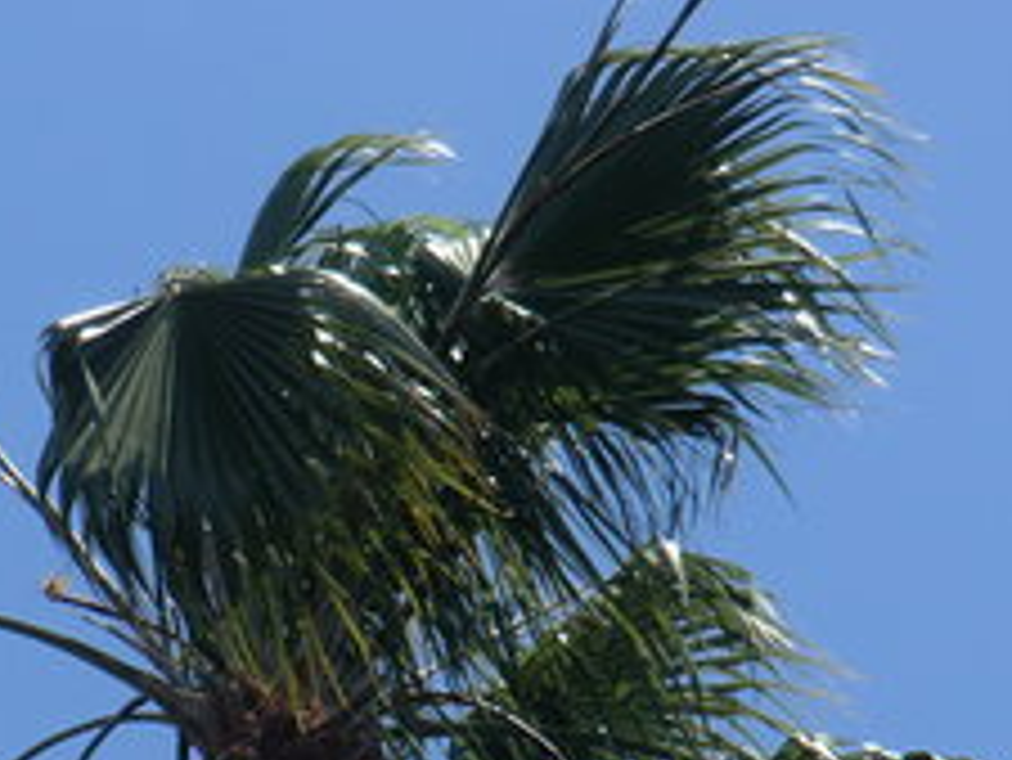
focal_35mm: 224
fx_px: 6552
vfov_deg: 6.6
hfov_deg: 8.8
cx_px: 324
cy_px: 729
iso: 64
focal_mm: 18.8
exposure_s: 1/500
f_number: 5
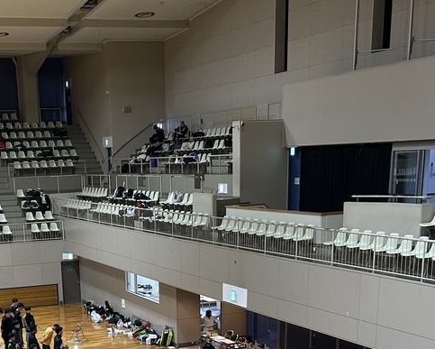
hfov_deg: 29.7
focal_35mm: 63
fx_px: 812
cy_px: 404
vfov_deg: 22.6
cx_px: 132
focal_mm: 5.7
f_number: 1.5
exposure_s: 1/60
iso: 125
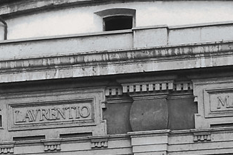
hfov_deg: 9.6
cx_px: -8
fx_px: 1378
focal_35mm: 213
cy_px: 7
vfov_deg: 6.4
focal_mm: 19.6
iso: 1600
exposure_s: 1/125
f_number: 10
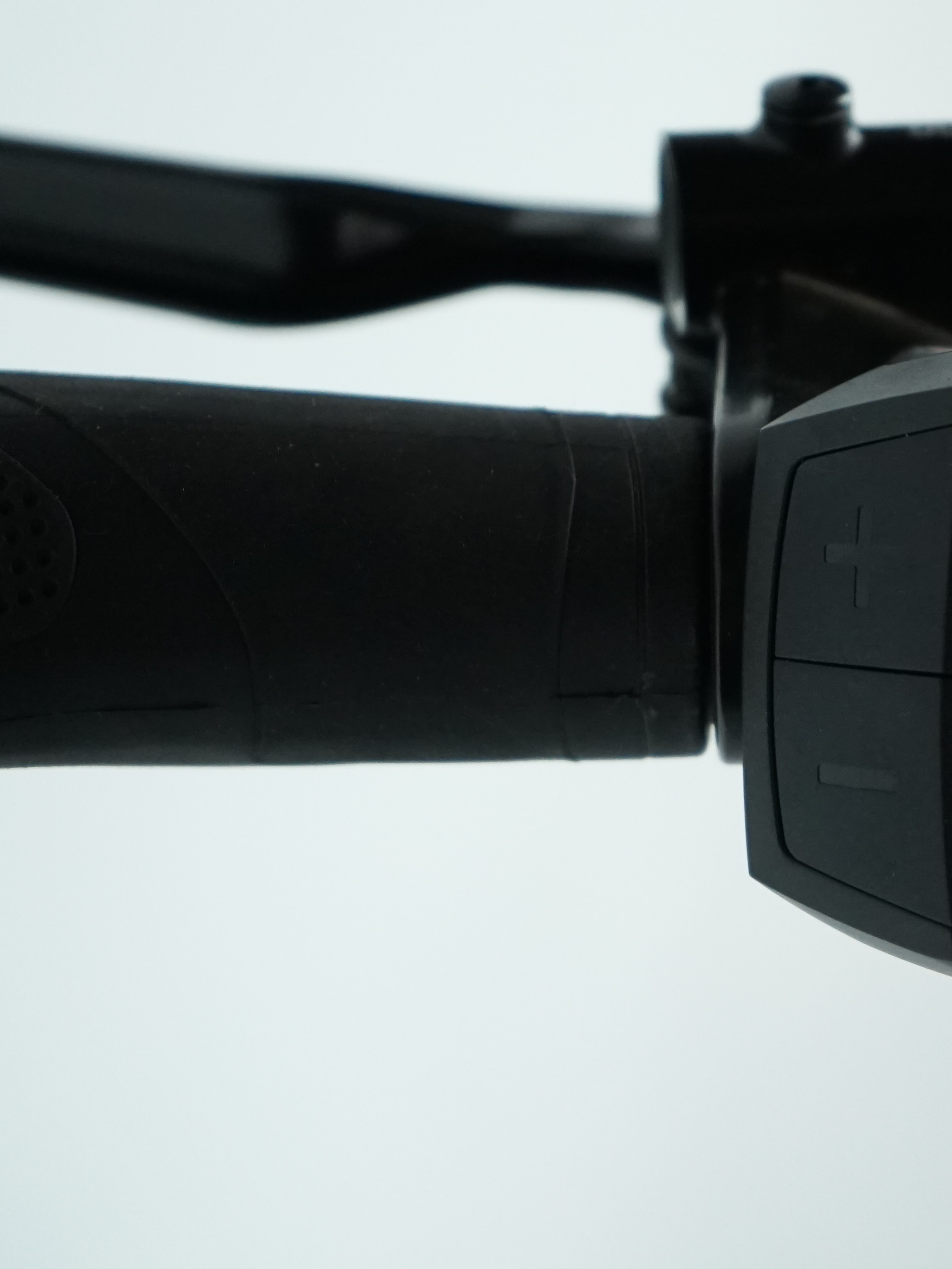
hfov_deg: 10.0
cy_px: 638
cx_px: 1241
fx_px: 5317
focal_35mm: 145
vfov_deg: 13.6
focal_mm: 70
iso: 2000
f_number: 5.6
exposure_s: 1/200
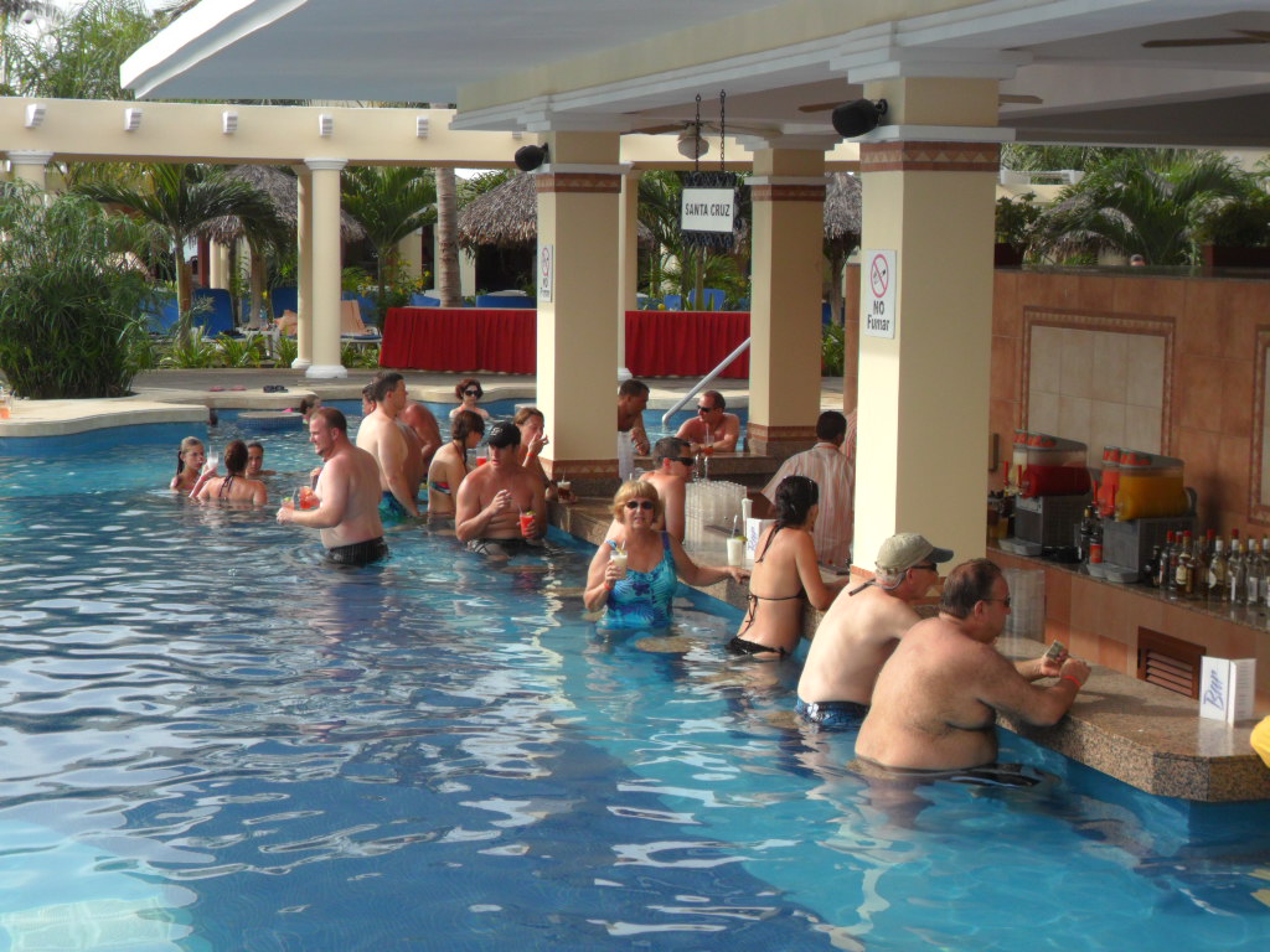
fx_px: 2311
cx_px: 635
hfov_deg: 30.7
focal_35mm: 63
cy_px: 476
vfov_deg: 23.3
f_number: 5.6
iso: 80
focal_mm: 11.2
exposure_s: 1/180
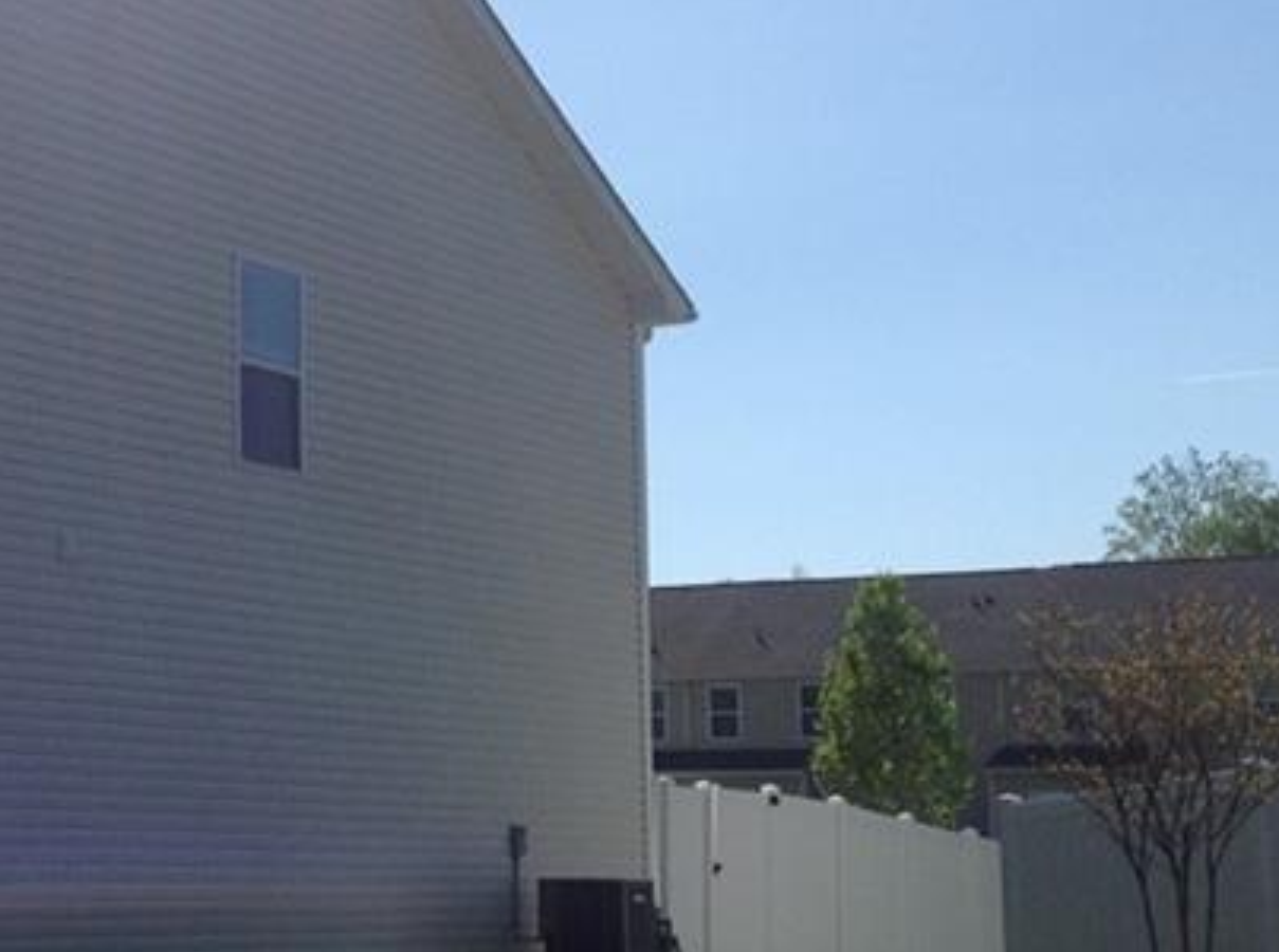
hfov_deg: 21.3
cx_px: -10
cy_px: 546
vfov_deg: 16.5
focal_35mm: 89
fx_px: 3280
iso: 50
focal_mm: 4.28
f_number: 2.4
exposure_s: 1/3367
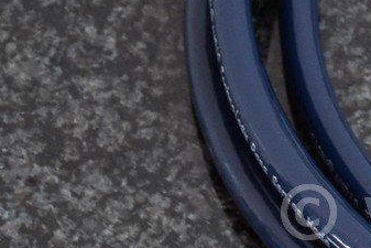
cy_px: 207
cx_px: 732
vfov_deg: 2.6
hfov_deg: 3.9
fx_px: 5443
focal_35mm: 528
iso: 400
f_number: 4.8
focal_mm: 50
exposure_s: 1/60
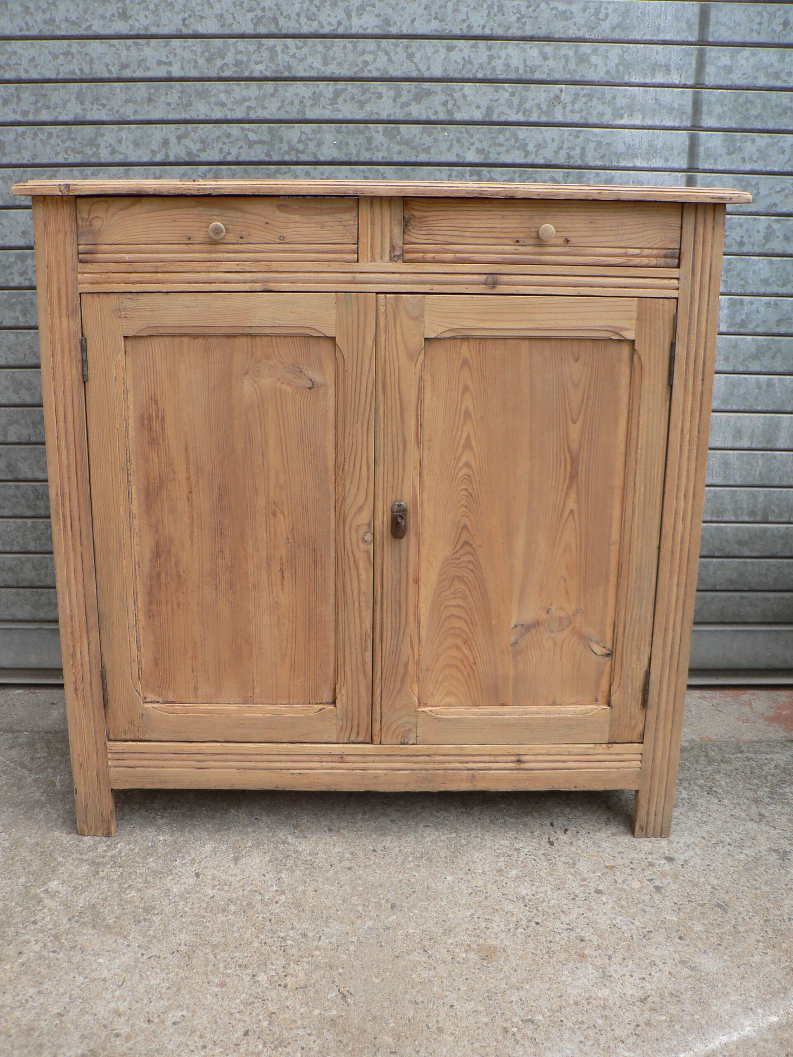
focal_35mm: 36
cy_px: 528
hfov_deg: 39.7
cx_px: 396
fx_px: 1100
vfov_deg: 51.4
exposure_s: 1/250
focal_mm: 6
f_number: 2.8
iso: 80
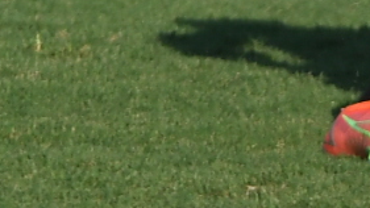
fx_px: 13322
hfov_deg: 1.6
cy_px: -429
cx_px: 253
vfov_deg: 0.9
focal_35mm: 1358
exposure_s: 1/2000
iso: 250
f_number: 4.5
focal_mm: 150
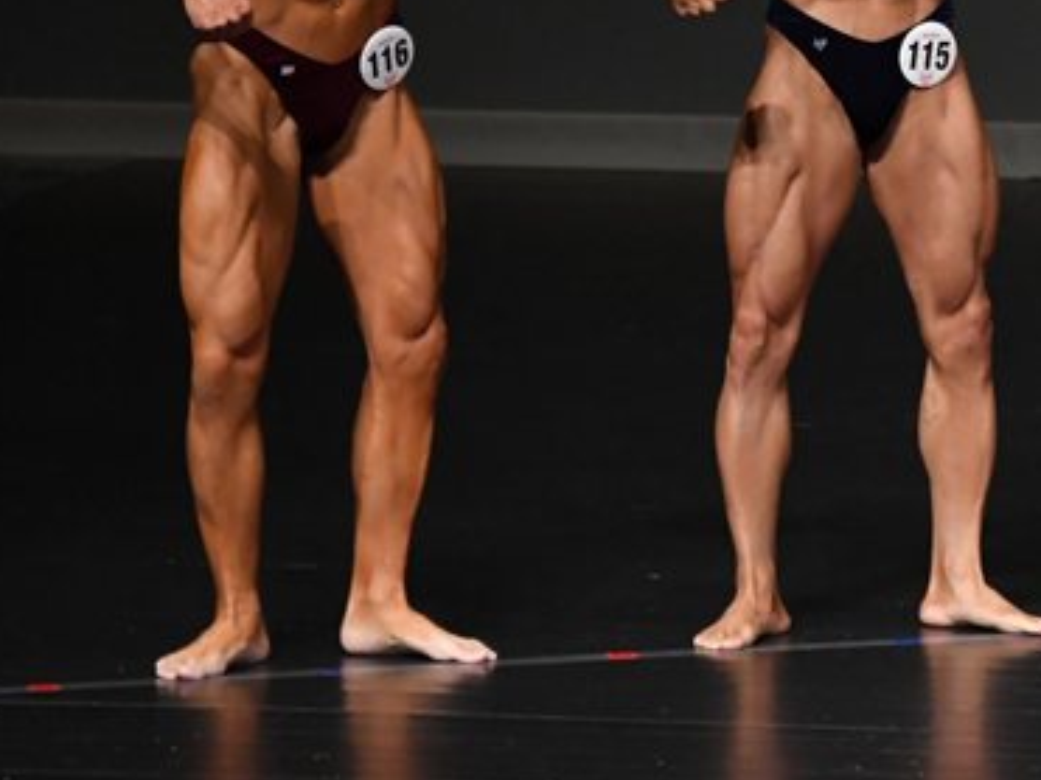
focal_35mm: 632
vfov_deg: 2.4
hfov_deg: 3.1
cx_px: 1068
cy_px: 79
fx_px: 19000
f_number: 5.6
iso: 4000
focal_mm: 210
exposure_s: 1/400
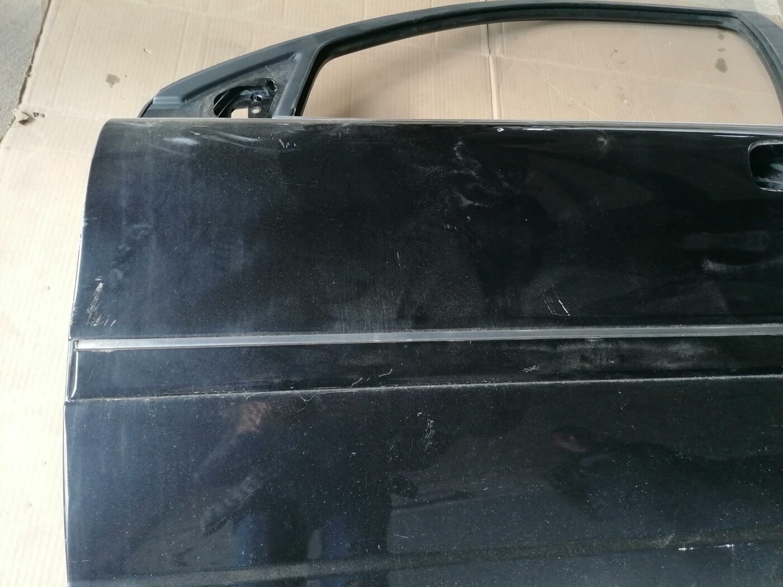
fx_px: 611
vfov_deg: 51.4
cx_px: 392
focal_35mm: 27
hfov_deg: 65.3
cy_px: 294
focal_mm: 4.75
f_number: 1.8
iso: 200
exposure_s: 1/100
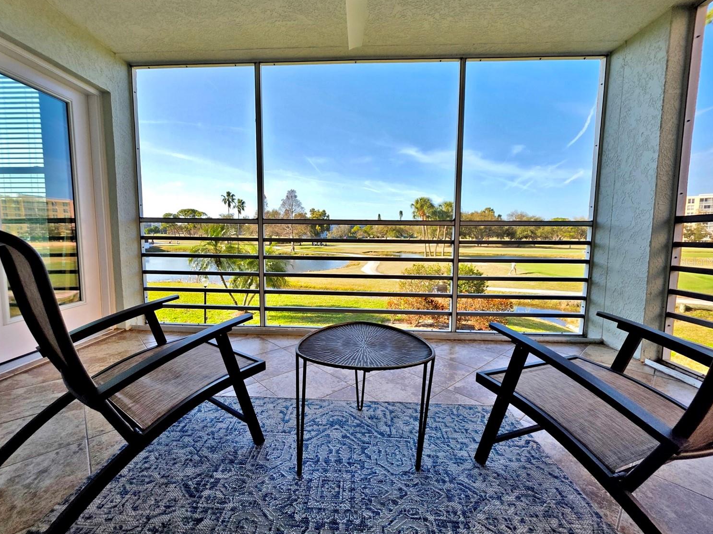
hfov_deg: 102.0
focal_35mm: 14
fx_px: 288
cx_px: 342
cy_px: 261
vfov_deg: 85.6
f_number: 1.9
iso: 80
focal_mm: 2.2
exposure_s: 1/719
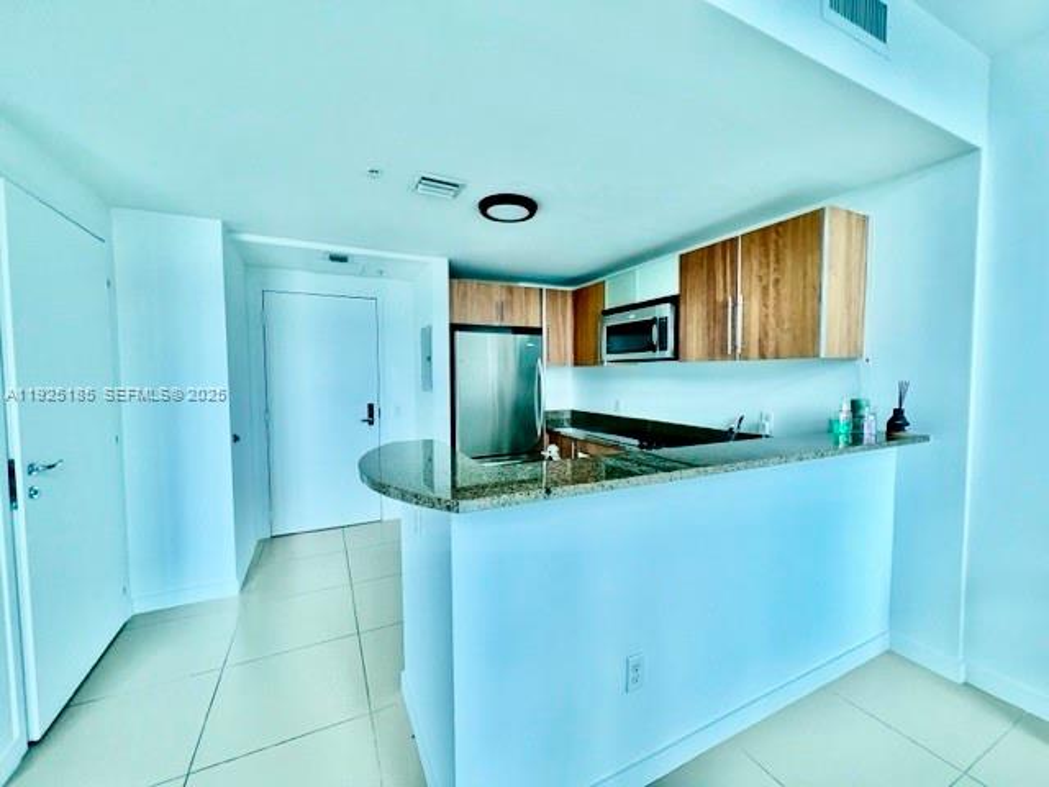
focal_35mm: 13
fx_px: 394
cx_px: 524
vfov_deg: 89.9
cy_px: 394
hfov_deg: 106.2
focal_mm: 1.57
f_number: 1.8
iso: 50
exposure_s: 1/99
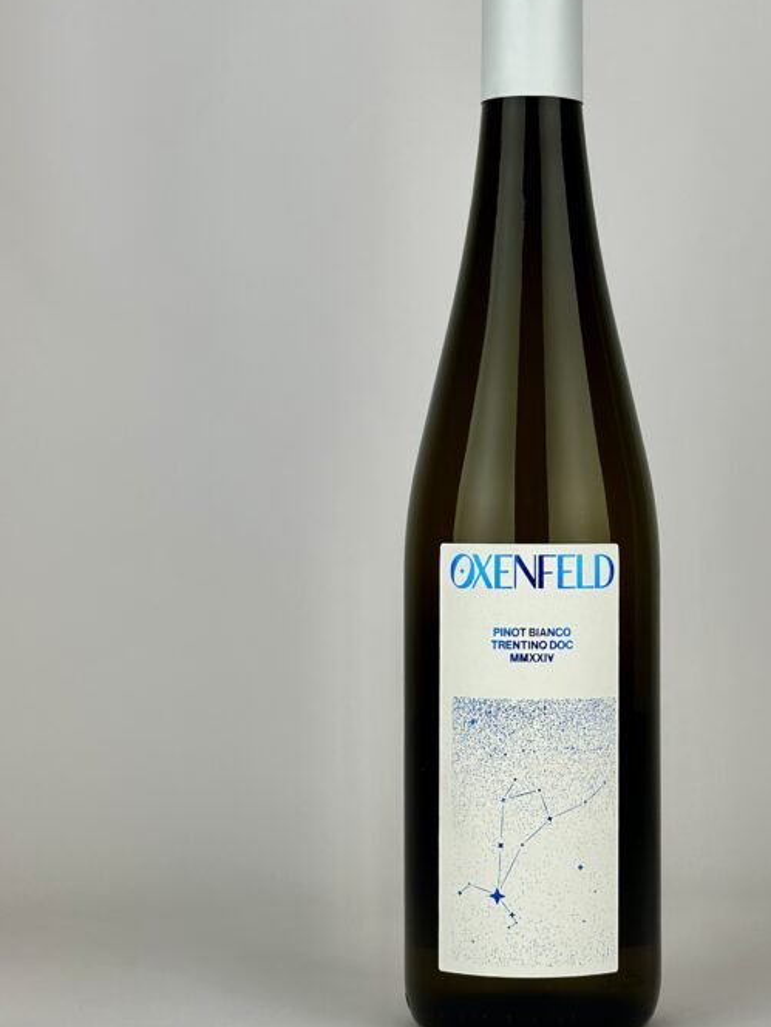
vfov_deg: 25.3
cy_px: 483
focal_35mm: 77
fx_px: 2286
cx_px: 555
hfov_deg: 19.0
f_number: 1.78
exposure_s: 1/1030
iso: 80
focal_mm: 6.86
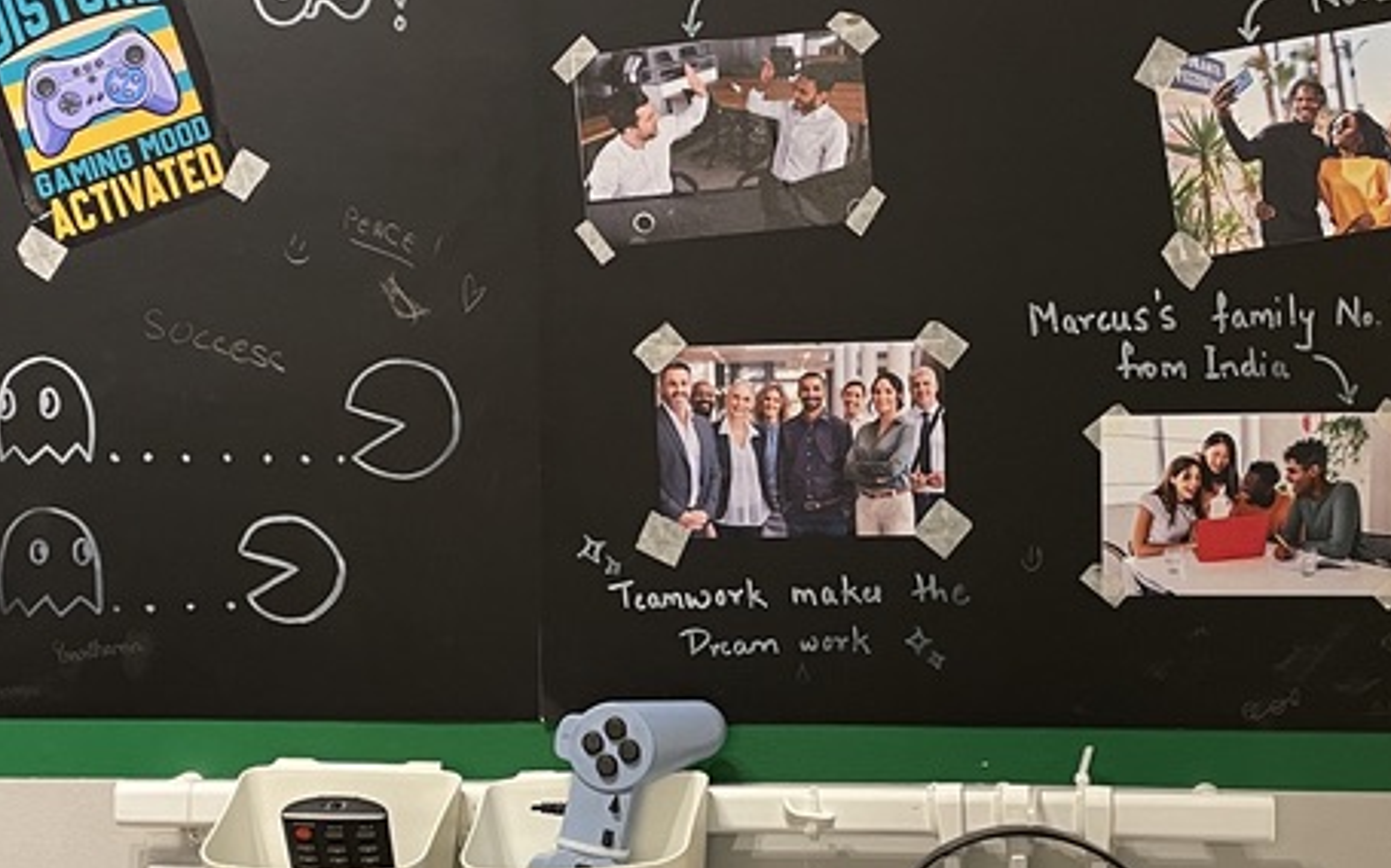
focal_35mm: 62
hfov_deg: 33.0
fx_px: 2350
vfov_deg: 20.9
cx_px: 728
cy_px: 513
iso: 200
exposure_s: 1/50
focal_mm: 4.2
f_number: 1.6
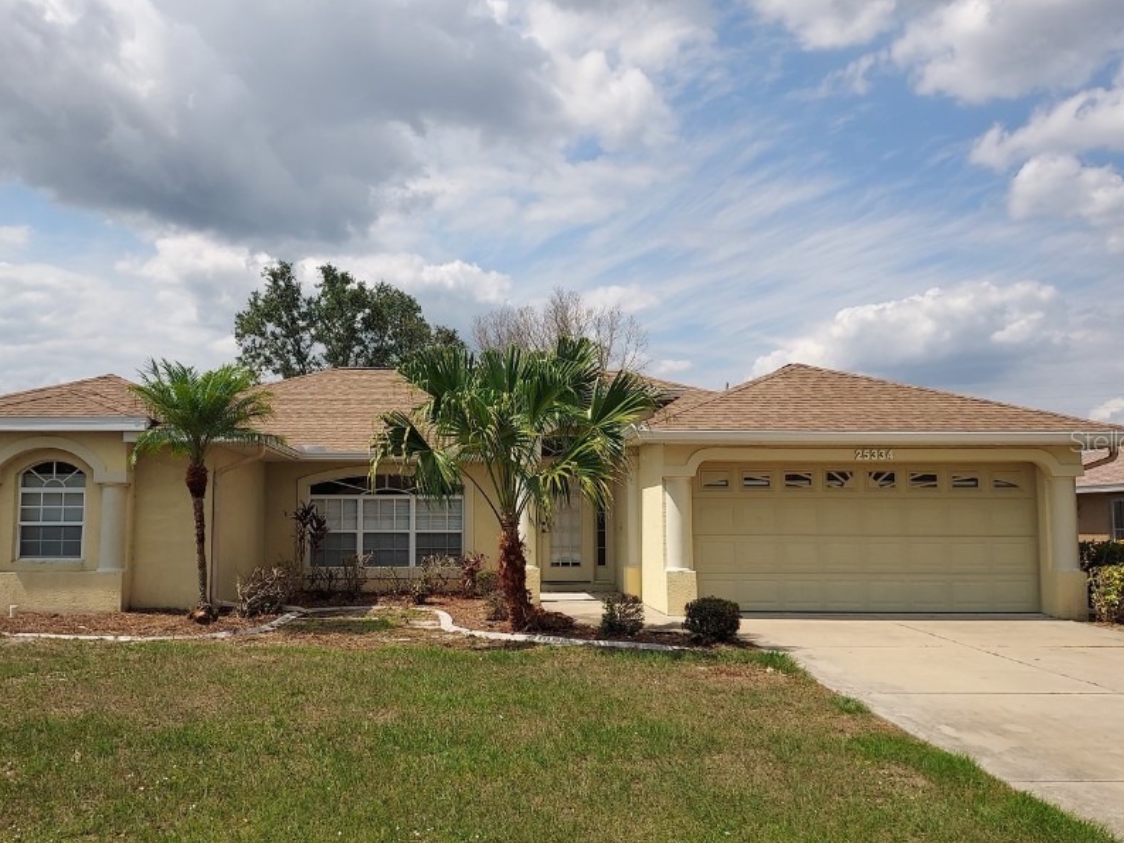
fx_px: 1007
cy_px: 441
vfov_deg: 45.4
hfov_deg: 58.1
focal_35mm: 31
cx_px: 478
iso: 40
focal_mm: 4.6
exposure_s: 1/1739
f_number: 1.8
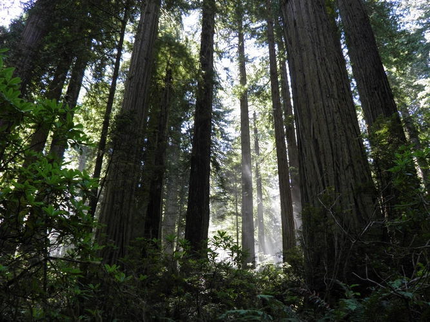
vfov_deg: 49.7
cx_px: 215
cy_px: 161
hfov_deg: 63.5
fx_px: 348
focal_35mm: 28
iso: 50
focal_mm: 4.9
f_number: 2.8
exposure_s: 1/30
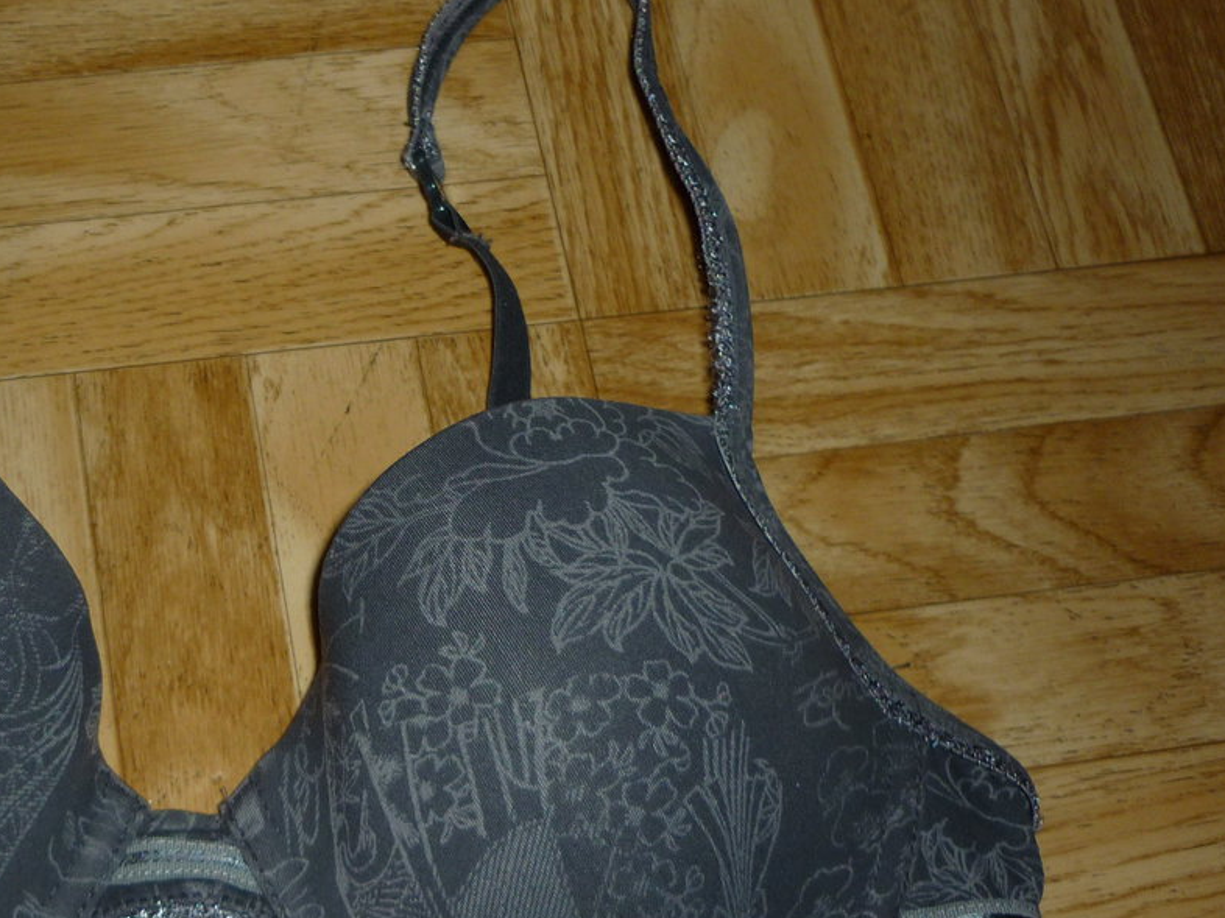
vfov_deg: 26.1
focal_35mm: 56
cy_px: 505
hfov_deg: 33.3
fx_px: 1981
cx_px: 236
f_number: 2.8
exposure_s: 1/60
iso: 100
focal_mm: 5.5
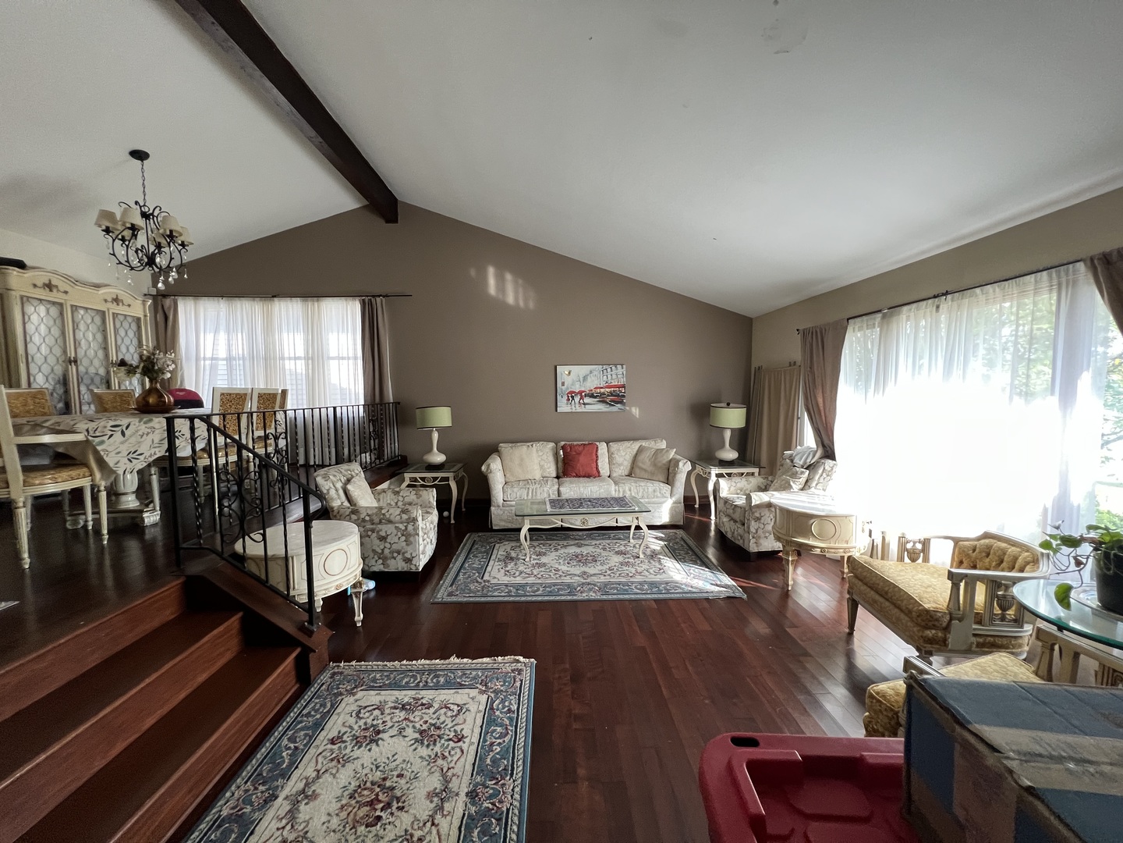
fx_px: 422
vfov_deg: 89.9
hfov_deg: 106.2
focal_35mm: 13
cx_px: 562
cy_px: 422
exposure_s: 1/99
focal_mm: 1.57
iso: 200
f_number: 1.8
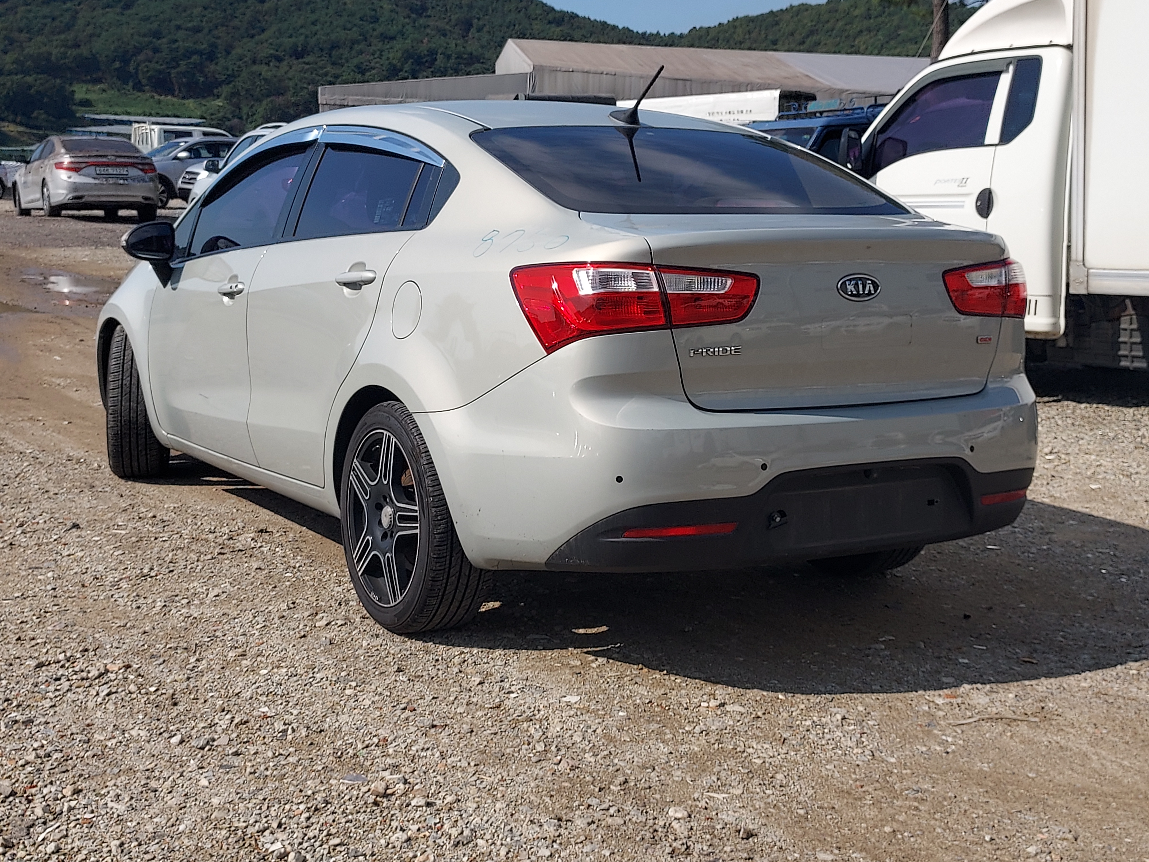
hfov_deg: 71.6
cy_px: 431
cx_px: 574
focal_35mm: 24
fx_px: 797
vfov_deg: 56.8
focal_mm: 4.6
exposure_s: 1/1739
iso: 40
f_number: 1.8
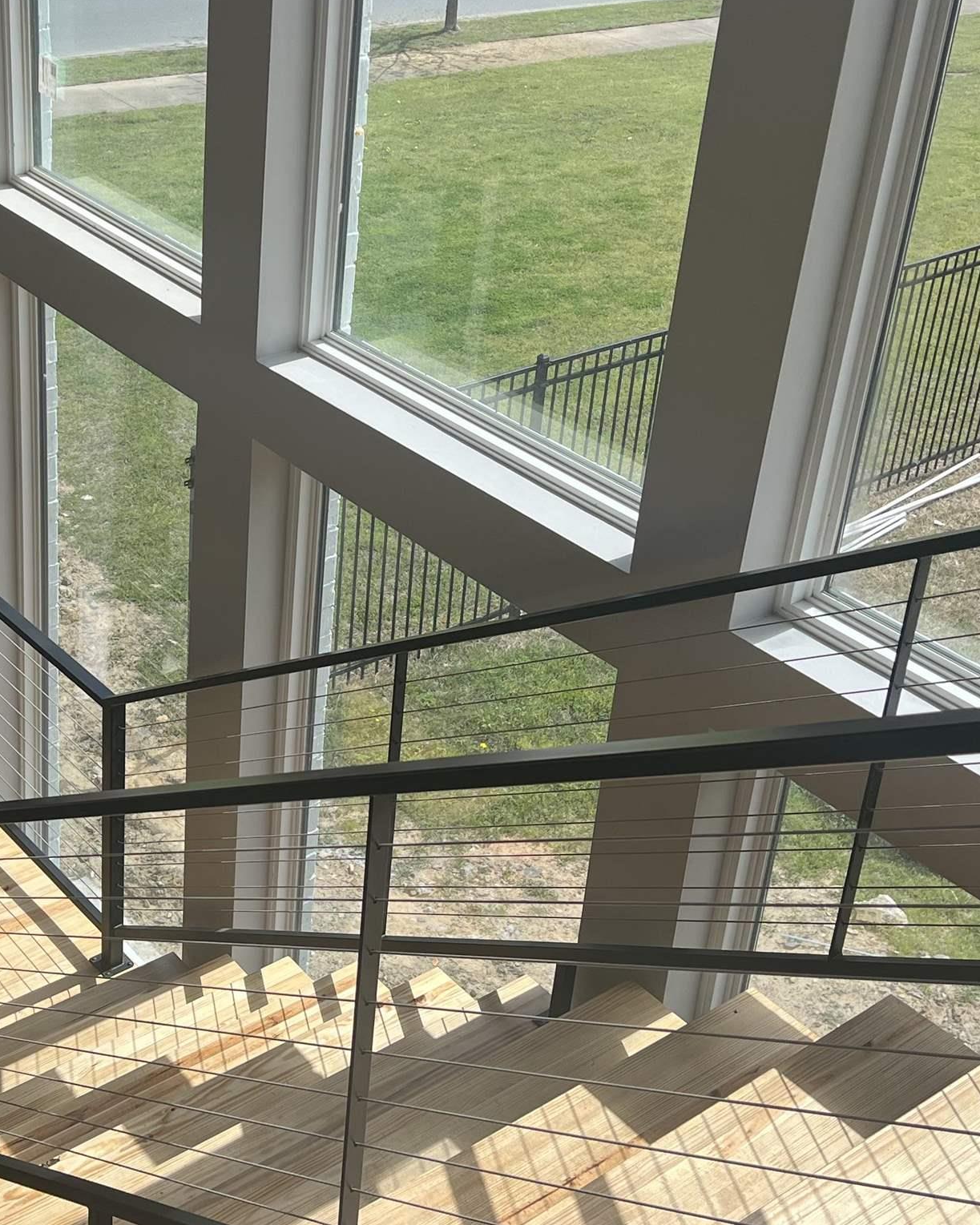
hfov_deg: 29.2
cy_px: 533
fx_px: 1849
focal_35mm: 51
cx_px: 240
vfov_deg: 36.6
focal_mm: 5.7
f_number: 1.5
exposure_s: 1/3165
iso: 50
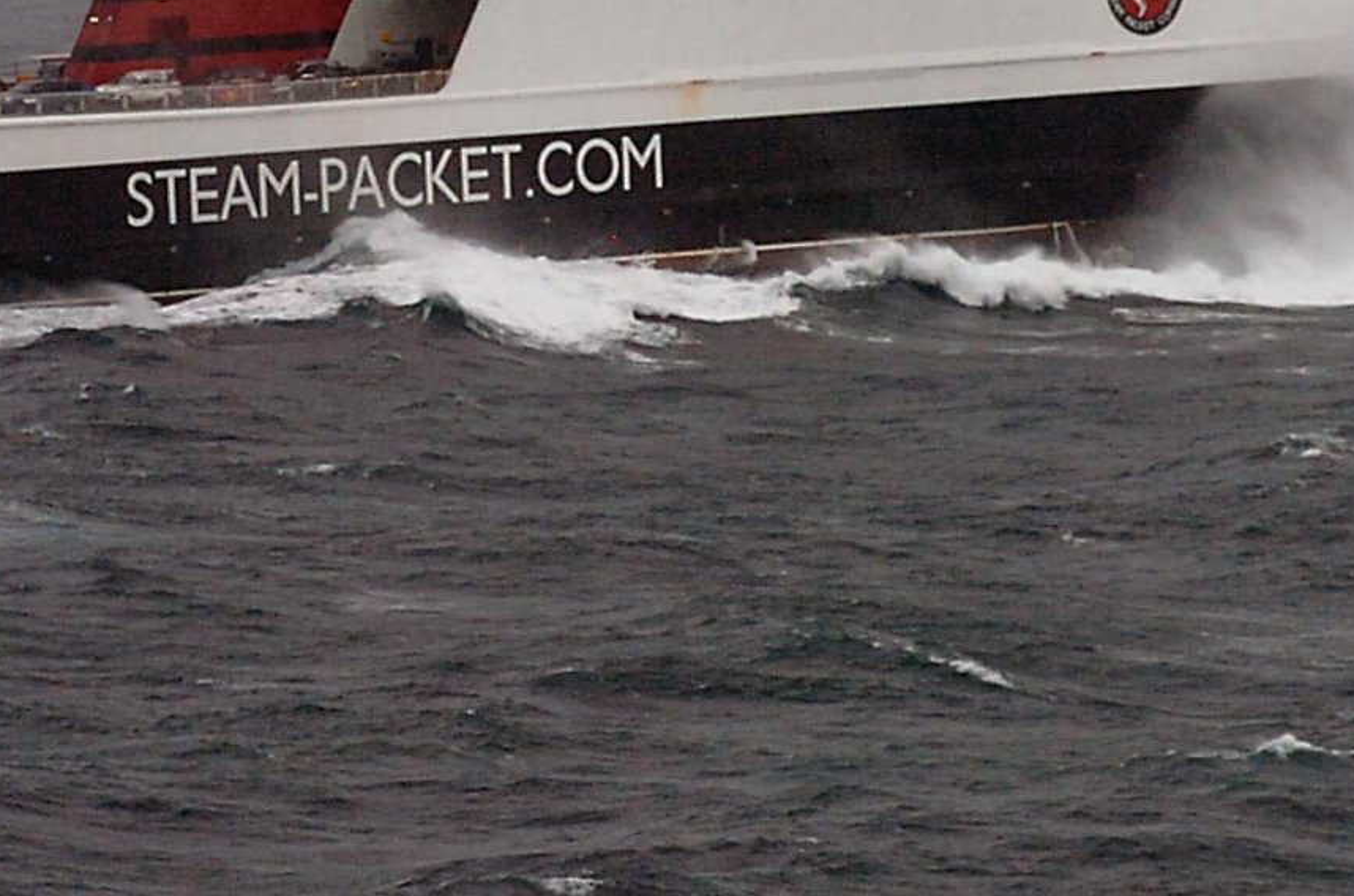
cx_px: 742
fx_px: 20835
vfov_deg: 2.5
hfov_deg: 3.7
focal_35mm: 555
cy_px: -41
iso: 800
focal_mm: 155
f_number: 4
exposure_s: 1/1250
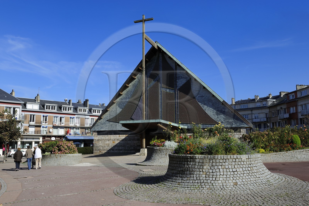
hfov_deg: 58.7
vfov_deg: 41.1
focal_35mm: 32
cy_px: 103
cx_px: 154
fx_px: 275
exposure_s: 1/200
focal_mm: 32
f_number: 11
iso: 200
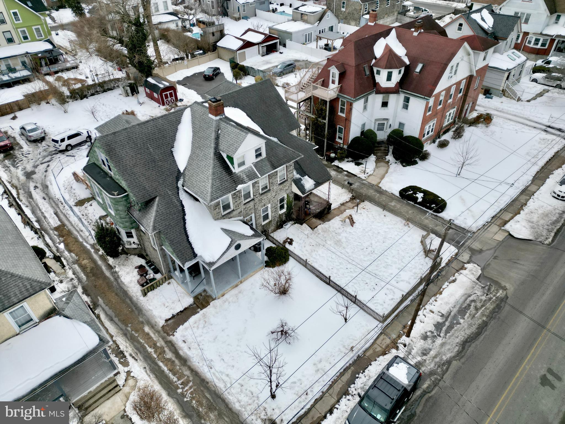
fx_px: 392
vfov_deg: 56.8
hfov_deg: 71.6
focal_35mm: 24
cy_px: 212
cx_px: 282
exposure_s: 1/2500
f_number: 1.7
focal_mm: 6.72
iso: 160
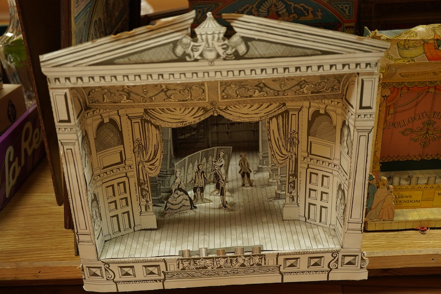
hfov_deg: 43.6
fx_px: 551
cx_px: 220
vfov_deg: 29.9
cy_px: 147
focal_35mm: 45
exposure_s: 1/125
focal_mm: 30
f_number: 3.5
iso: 1000
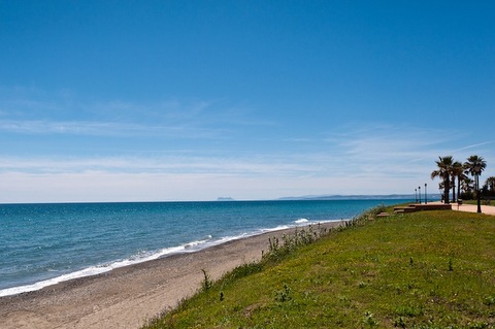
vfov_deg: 53.0
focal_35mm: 24
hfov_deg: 73.8
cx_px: 248
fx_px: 330
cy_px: 164
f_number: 4
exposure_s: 1/8000
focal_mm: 24
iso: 200
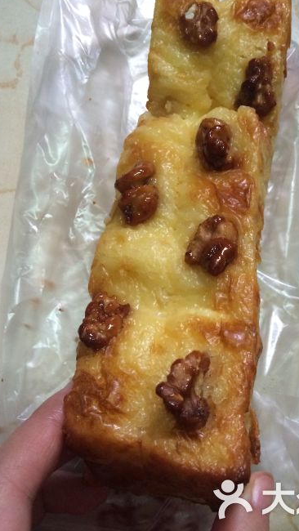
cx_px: 204
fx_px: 479
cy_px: 256
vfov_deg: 58.0
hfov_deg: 34.3
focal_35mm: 34
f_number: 2.2
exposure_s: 1/33
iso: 250
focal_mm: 4.15
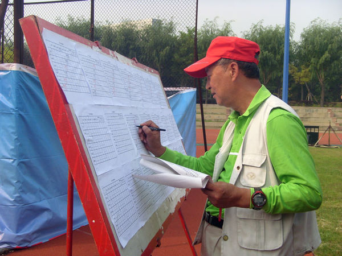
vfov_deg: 29.1
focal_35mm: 50
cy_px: 128
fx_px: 494
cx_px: 171
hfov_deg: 38.2
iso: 80
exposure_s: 1/750
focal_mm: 8.2
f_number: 3.9
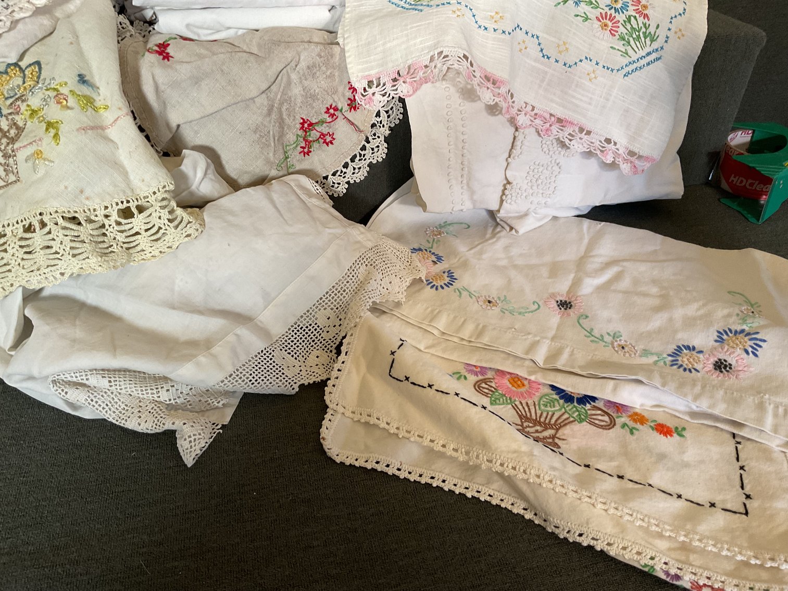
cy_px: 296
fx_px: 660
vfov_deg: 48.2
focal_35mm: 29
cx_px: 394
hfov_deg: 61.7
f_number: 1.8
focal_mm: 3
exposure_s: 1/50
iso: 80
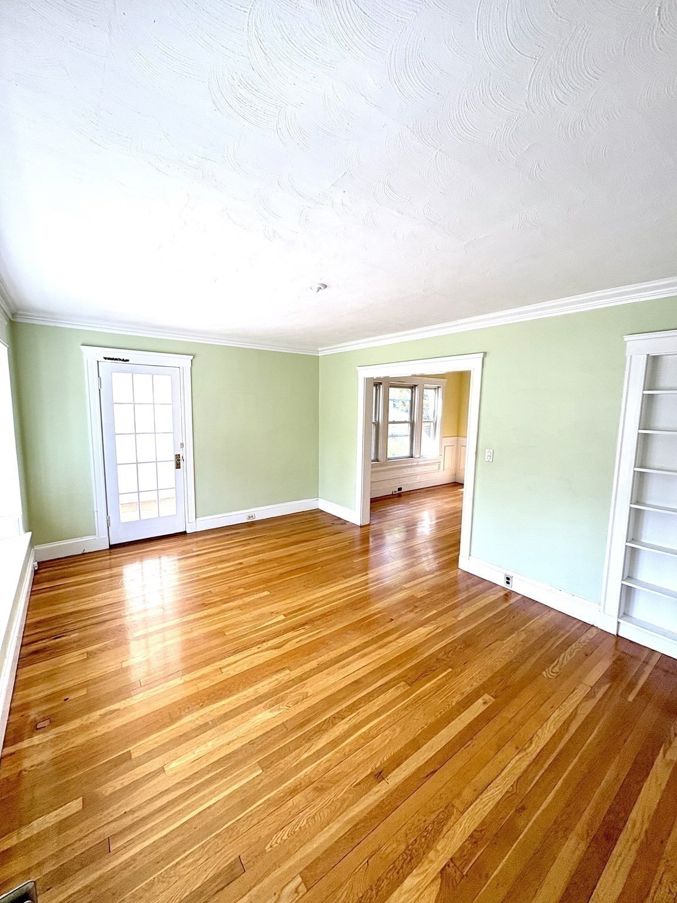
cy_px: 452
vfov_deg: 102.1
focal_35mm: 14
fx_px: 365
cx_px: 338
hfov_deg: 85.7
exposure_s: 1/99
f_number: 2.2
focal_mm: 2.22
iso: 100
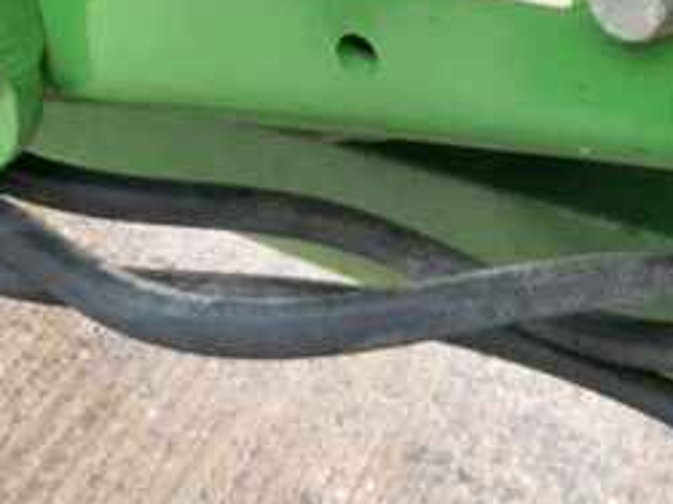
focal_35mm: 74
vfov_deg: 18.7
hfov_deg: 26.0
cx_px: 515
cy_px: -113
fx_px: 1438
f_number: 1.8
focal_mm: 3
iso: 125
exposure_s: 1/60
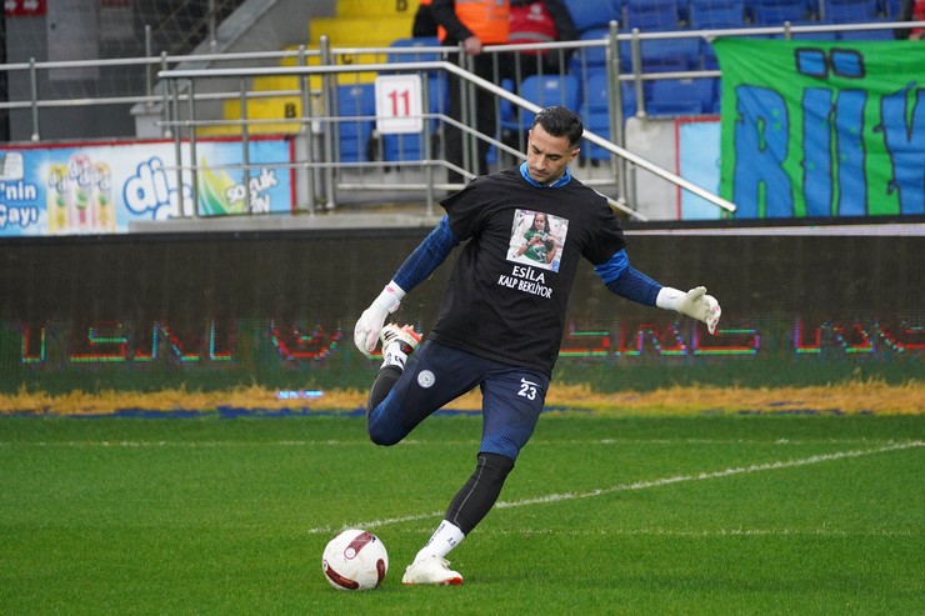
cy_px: 308
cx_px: 462
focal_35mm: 226
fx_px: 5805
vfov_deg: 6.1
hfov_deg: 9.1
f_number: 5.6
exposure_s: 1/2000
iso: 8000
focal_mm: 226
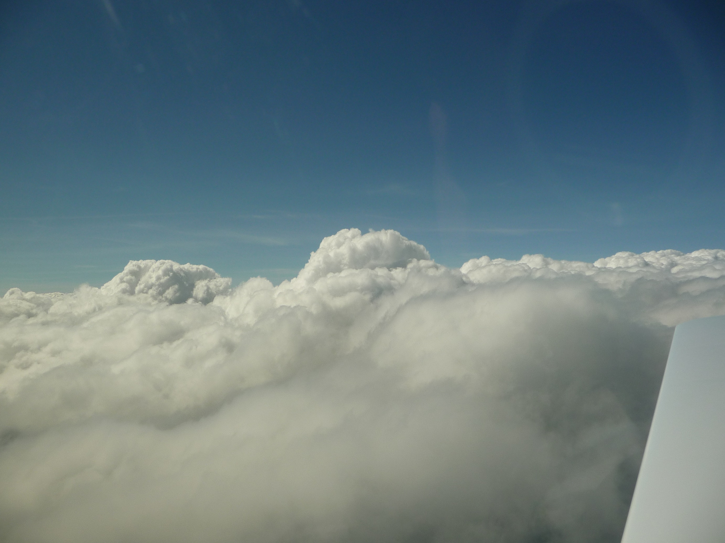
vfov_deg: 49.7
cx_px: 362
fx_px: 586
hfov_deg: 63.4
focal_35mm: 28
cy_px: 272
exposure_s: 1/500
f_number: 8
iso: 100
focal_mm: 4.7
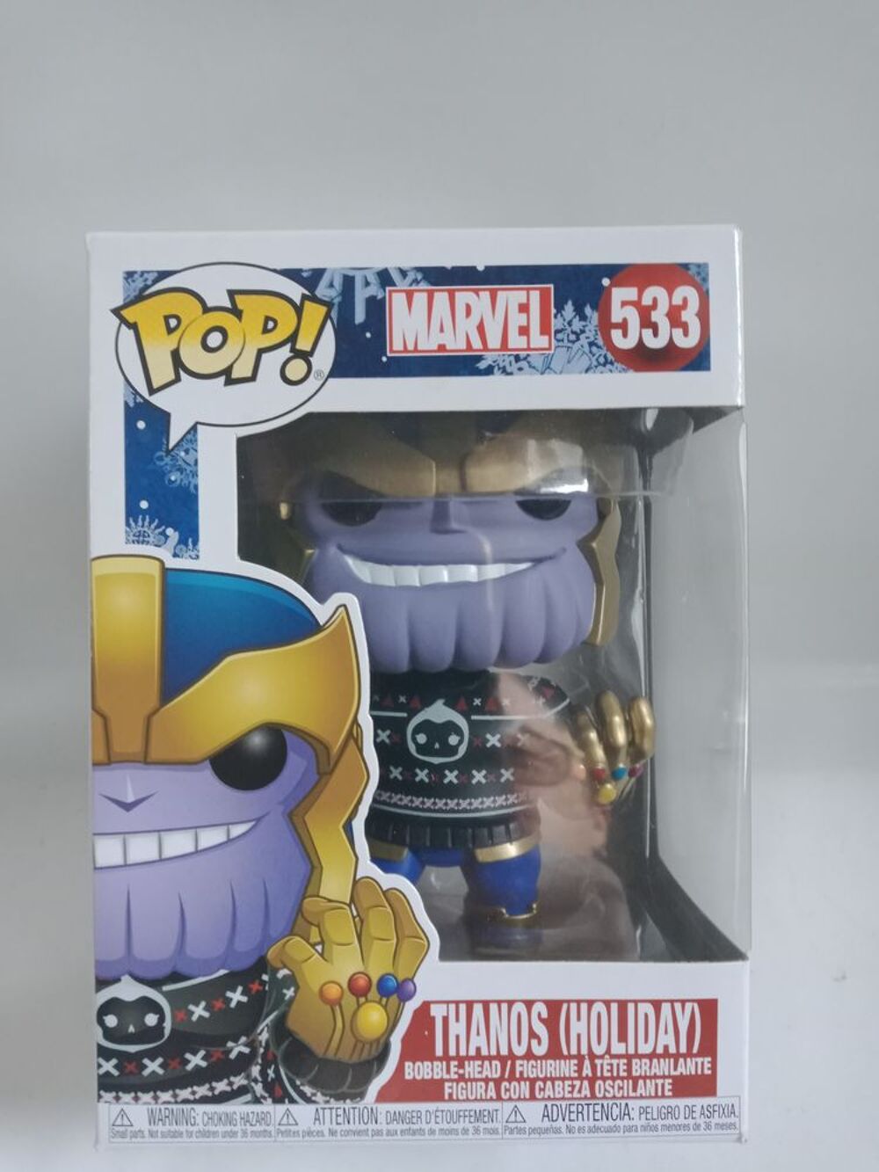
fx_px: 914
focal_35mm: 27
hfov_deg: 51.4
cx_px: 440
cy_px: 586
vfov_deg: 65.3
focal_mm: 3.54
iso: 802
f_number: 2
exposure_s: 1/33.3
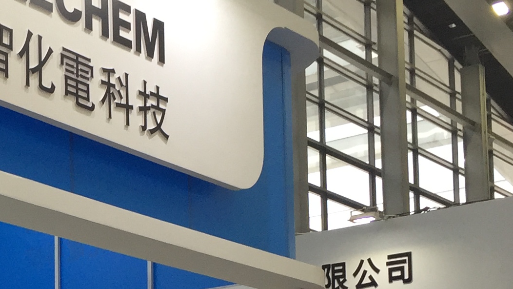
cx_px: -86
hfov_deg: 20.5
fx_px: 1333
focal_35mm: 98
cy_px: 434
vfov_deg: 11.8
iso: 50
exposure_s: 1/100
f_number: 2.2
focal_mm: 4.15
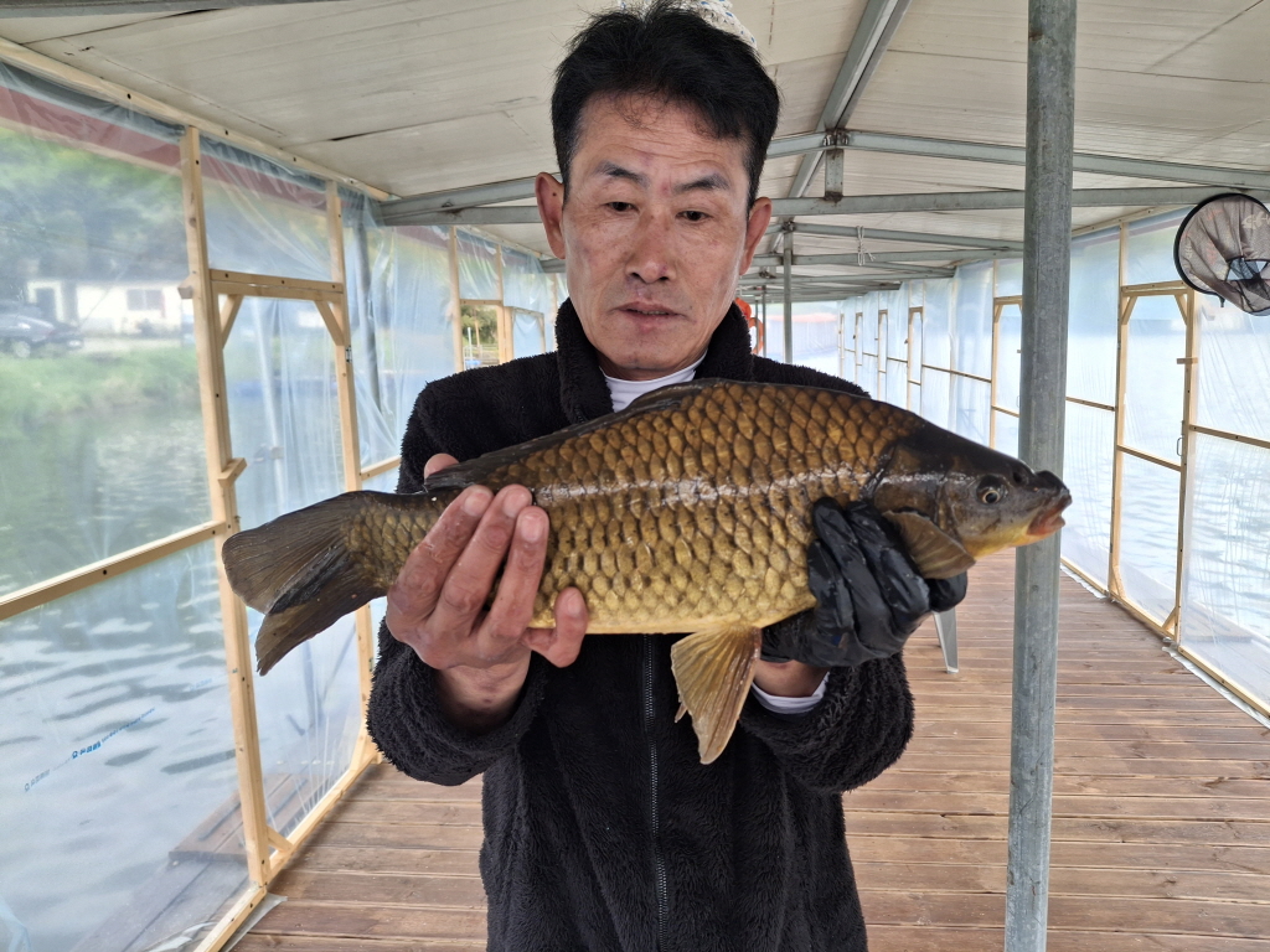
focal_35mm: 25
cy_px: 476
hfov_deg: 69.4
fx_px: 917
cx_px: 635
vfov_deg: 54.9
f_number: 1.8
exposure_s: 1/132
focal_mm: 4.69
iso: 32
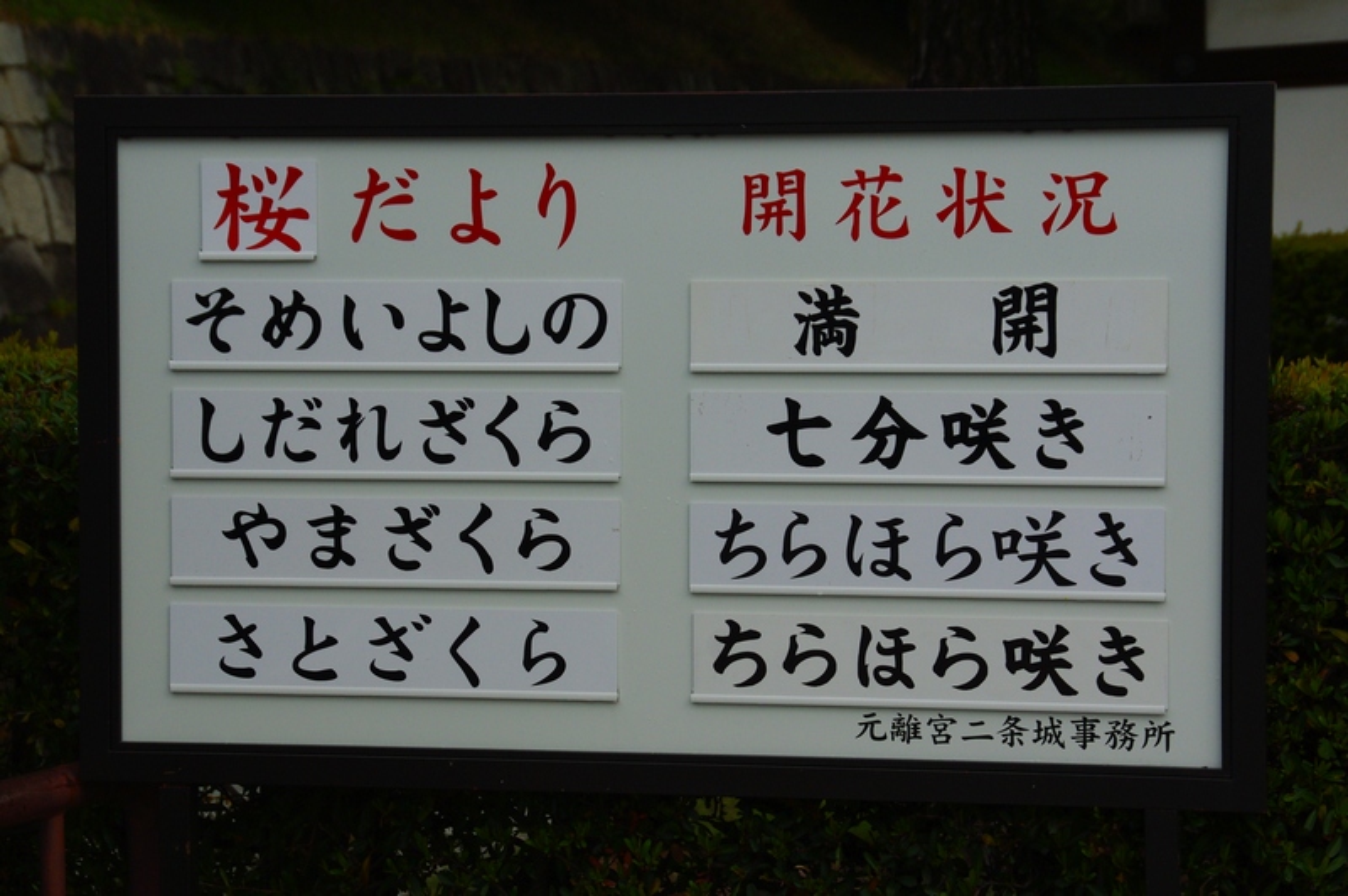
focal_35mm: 82
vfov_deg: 16.6
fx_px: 3068
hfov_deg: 24.8
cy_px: 448
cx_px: 674
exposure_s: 1/500
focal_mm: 55
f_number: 10
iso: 200
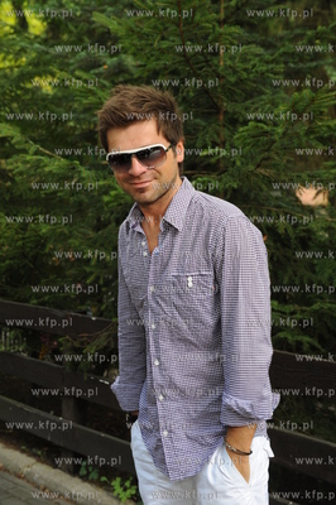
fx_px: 673
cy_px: 252
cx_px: 168
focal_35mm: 48
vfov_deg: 41.1
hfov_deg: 28.0
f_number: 5
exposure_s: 1/80
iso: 400
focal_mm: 48
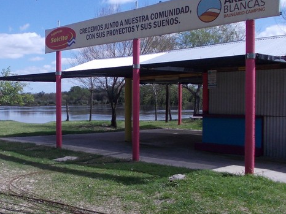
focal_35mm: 46
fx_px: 380
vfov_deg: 31.5
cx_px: 54
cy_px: 112
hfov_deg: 39.5
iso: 80
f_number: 5.4
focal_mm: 4
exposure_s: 1/400
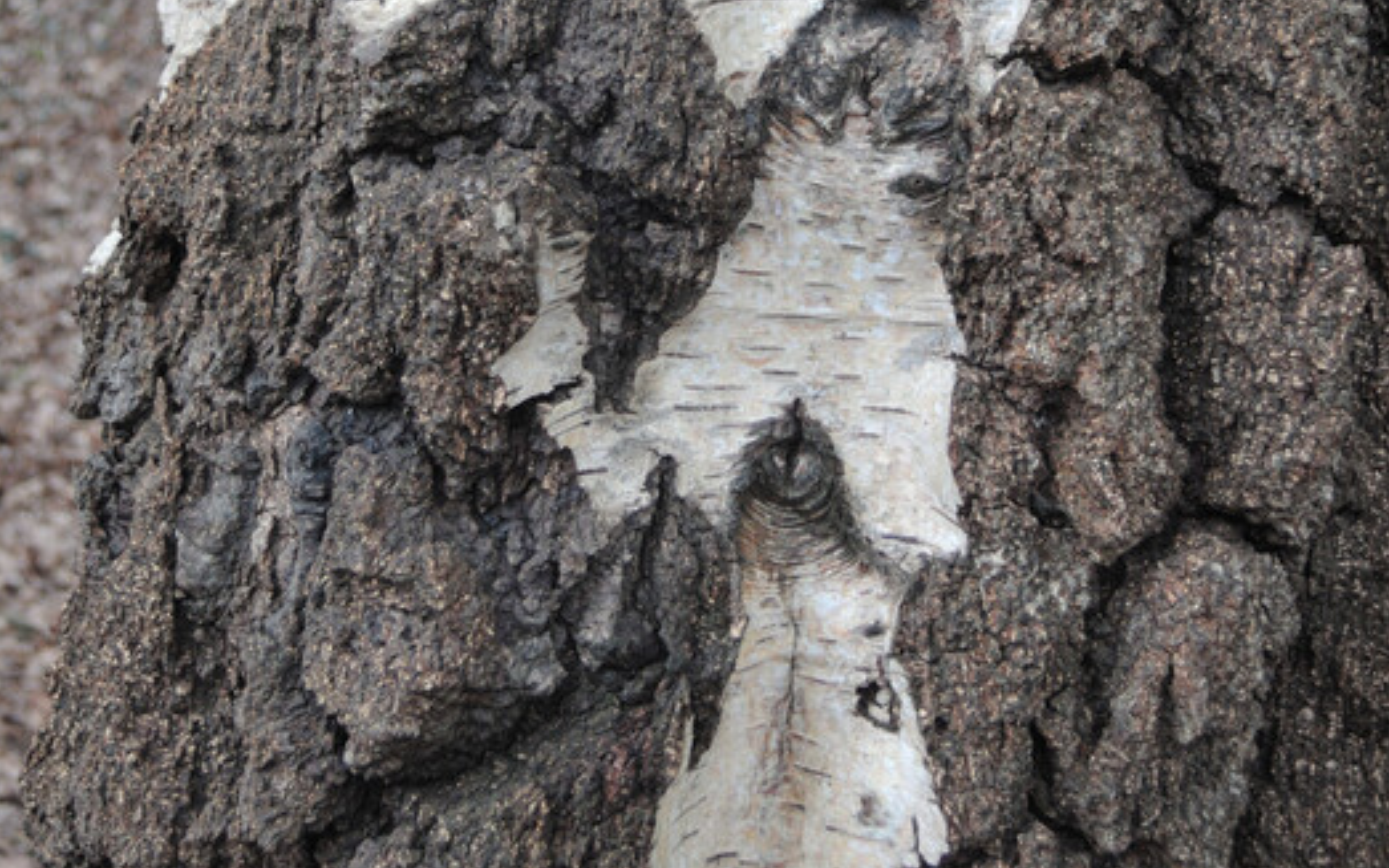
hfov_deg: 29.0
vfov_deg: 18.1
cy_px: 109
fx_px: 2688
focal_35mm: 71
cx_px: 694
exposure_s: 1/30
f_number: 3.5
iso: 100
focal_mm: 10.7
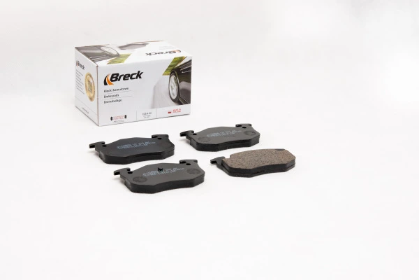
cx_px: 210
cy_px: 140
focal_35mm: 75
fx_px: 873
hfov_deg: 27.0
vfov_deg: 18.2
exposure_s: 1/200
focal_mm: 50
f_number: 11
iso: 100
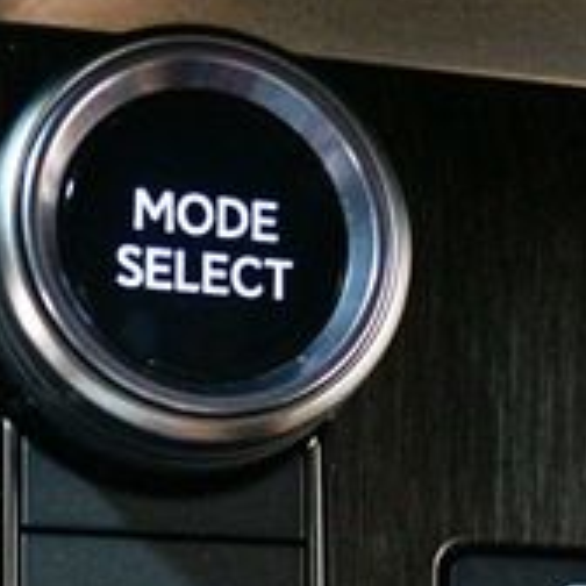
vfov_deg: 17.0
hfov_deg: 17.8
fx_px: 1858
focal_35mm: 97
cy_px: 732
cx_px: 153
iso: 12800
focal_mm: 20
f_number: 3.8
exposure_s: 1/30
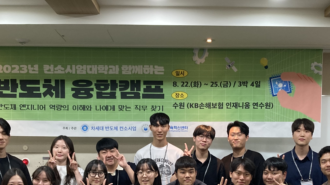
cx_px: 177
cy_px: 179
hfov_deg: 34.9
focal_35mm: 60
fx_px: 525
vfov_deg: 19.5
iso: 200
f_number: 1.8
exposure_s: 1/60
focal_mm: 3.99
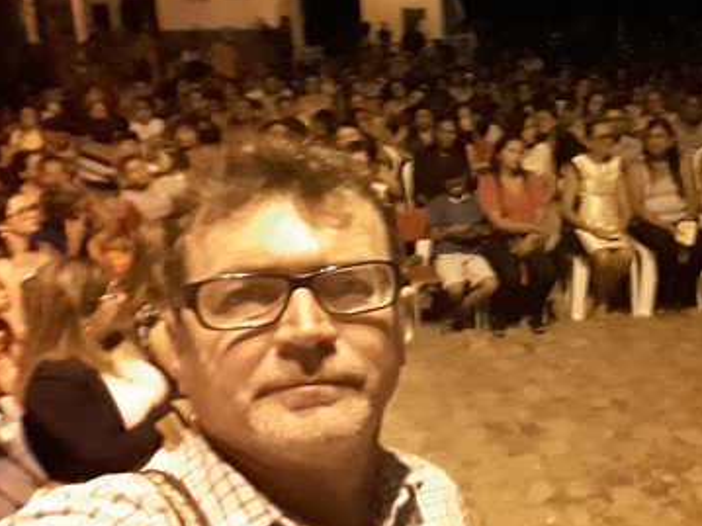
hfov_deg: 43.8
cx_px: 555
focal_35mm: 41
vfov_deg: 35.1
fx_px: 831
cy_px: 235
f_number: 2.2
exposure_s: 1/12
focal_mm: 1.95
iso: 400
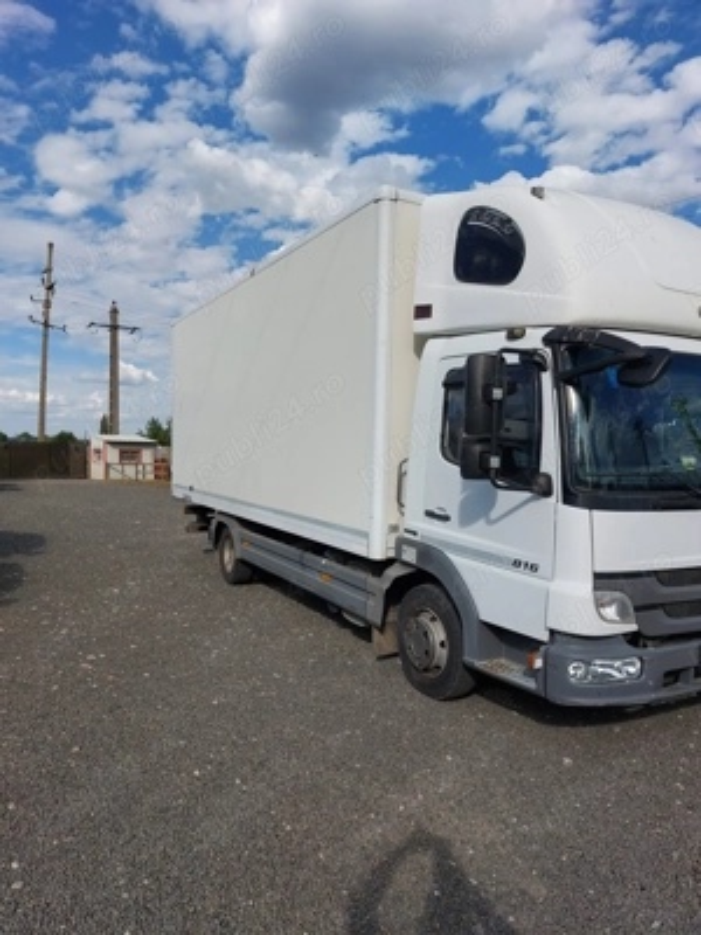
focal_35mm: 24
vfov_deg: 71.6
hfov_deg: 56.8
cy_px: 468
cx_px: 350
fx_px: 648
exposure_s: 1/1460
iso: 25
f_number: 1.8
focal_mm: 5.23
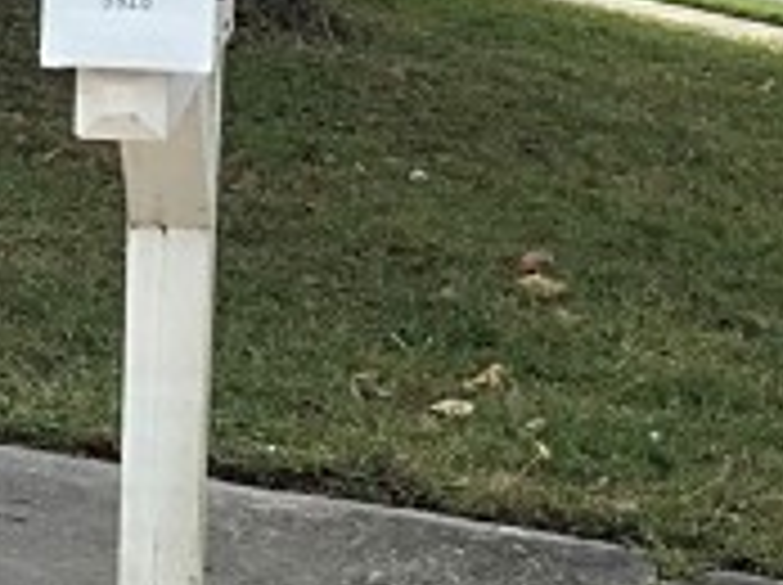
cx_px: -990
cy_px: 40
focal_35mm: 171
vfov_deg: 8.6
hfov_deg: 10.3
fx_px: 3863
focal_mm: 3
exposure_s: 1/642
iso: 25
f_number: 1.8
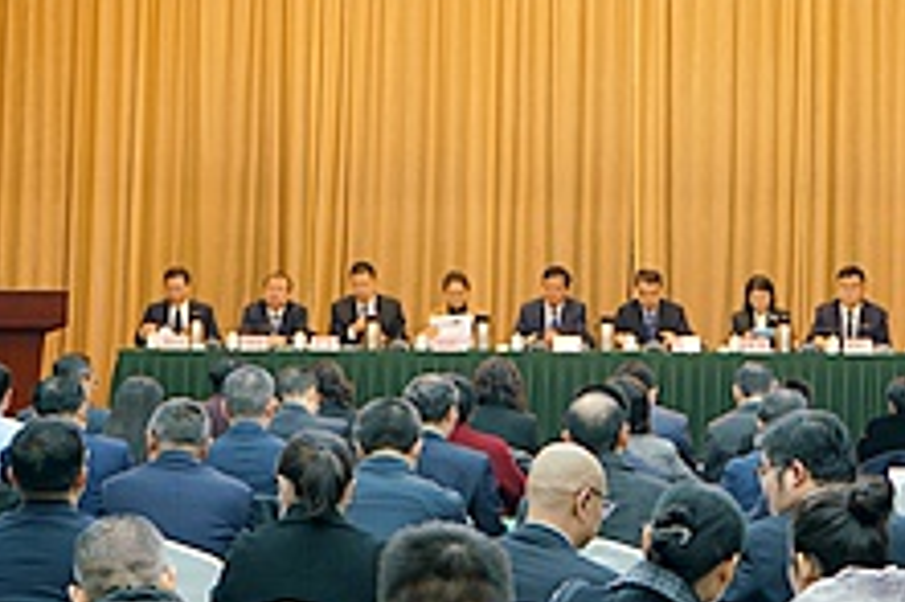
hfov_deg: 17.9
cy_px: 106
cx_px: 635
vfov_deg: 11.9
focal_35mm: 114
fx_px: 2864
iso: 500
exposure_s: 1/60
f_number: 4.5
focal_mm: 42
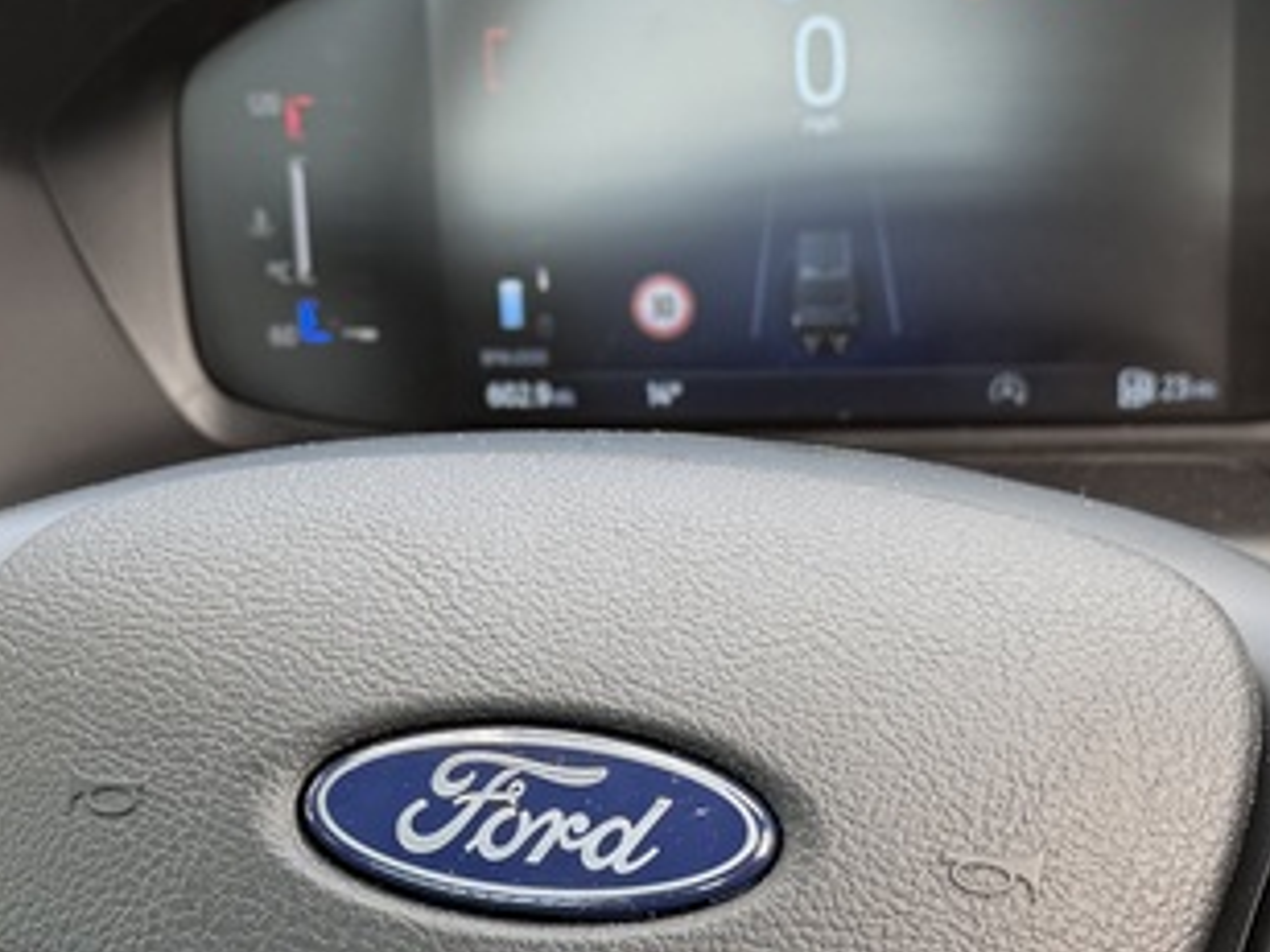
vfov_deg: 18.8
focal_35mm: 78
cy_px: 717
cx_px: 573
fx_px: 2862
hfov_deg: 25.0
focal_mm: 6.76
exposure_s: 1/138
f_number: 1.78
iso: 80
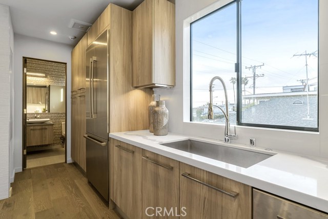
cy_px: 110
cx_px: 164
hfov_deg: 89.9
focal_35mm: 18
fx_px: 164
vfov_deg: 67.5
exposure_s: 1/125
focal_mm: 18
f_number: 8
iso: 125
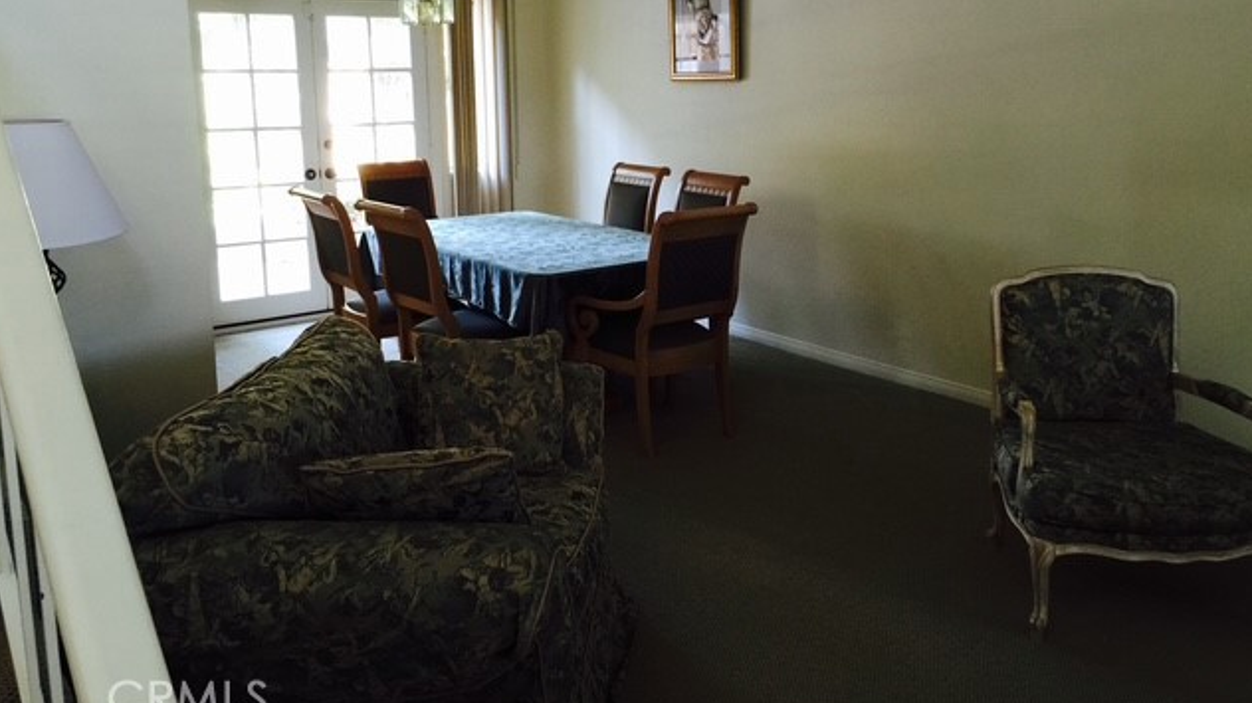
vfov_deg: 36.4
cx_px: 628
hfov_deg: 61.0
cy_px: 251
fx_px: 1062
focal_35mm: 32
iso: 80
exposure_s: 1/15
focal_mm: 4.15
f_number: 2.2
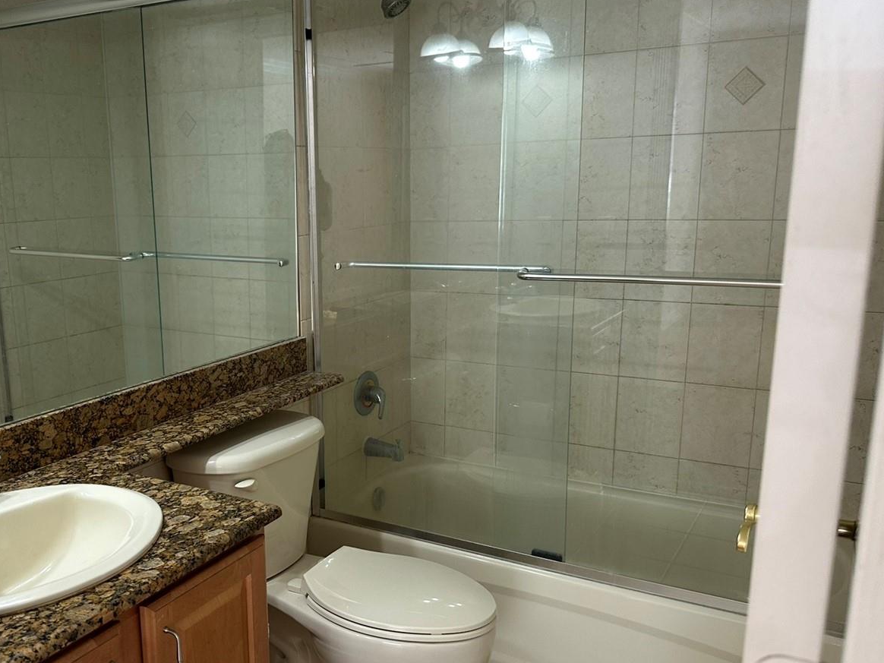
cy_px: 377
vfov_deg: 42.8
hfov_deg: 54.3
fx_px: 843
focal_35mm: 33
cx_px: 301
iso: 125
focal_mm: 6.86
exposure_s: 1/121
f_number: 1.78
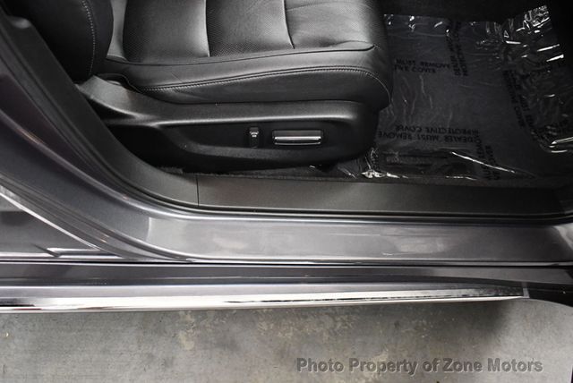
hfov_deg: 53.1
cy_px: 192
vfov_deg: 36.9
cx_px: 286
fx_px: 574
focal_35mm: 36
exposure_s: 1/80
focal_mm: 18
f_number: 3.5
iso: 3200
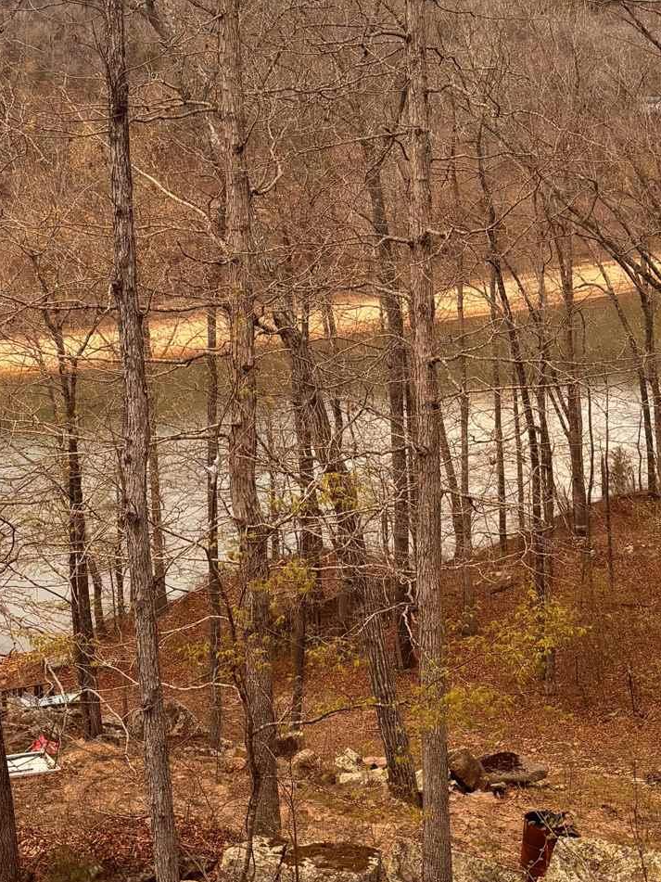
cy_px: 250
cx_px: 307
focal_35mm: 63
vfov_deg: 30.3
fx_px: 1604
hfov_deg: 23.3
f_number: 1.6
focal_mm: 5.96
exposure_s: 1/121
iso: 40
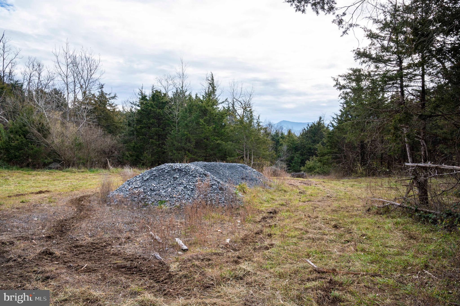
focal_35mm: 30
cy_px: 153
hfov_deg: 62.0
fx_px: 383
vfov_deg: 43.5
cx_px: 230
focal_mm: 30
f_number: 10
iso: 400
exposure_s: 1/400
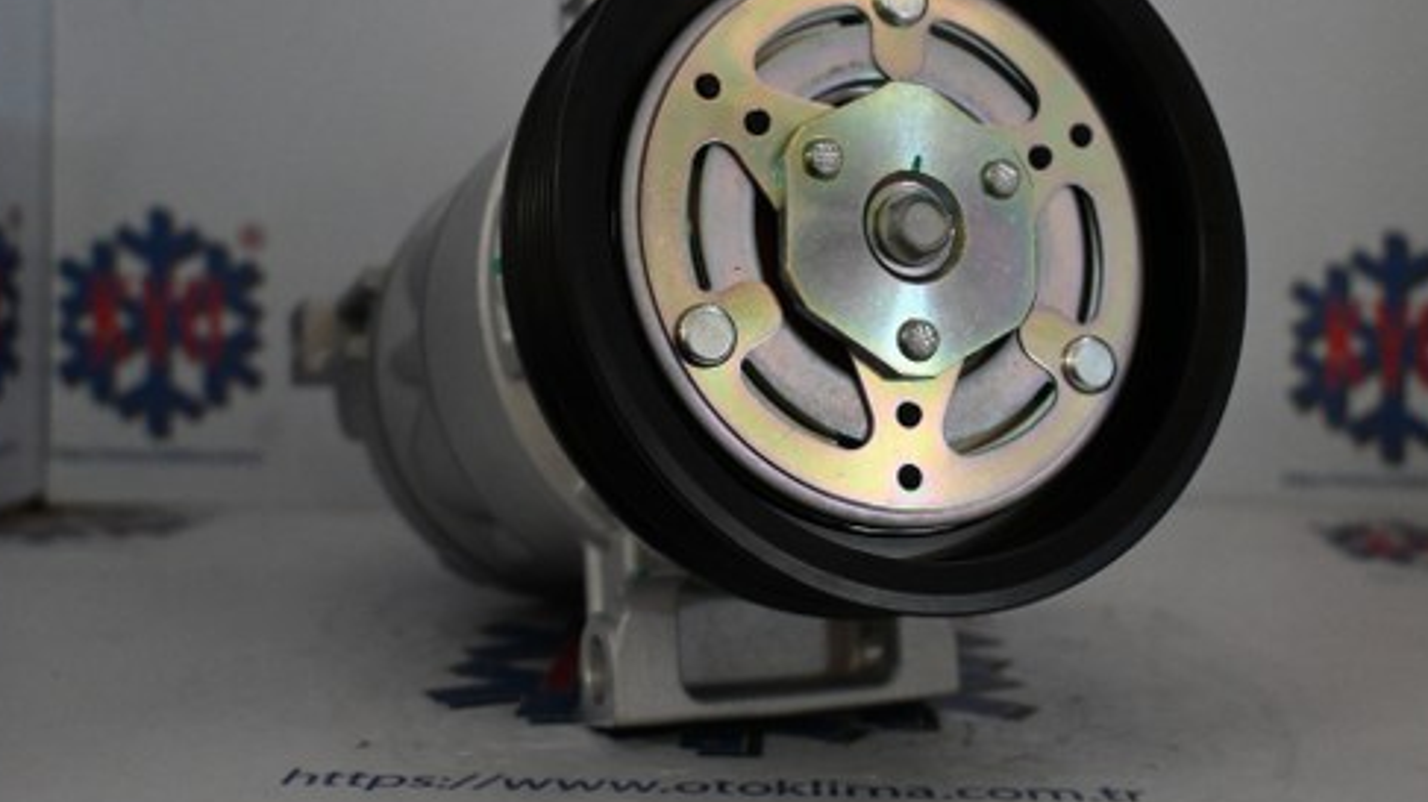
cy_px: 259
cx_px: 743
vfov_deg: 26.5
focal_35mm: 45
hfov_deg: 45.8
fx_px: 1690
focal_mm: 23
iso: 3200
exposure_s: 1/100
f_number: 4.2
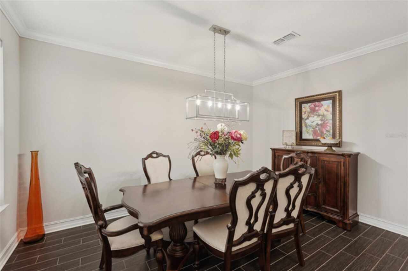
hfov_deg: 96.8
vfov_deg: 73.7
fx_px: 181
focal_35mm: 16
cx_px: 204
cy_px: 136
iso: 400
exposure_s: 1/10
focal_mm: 16
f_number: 7.1
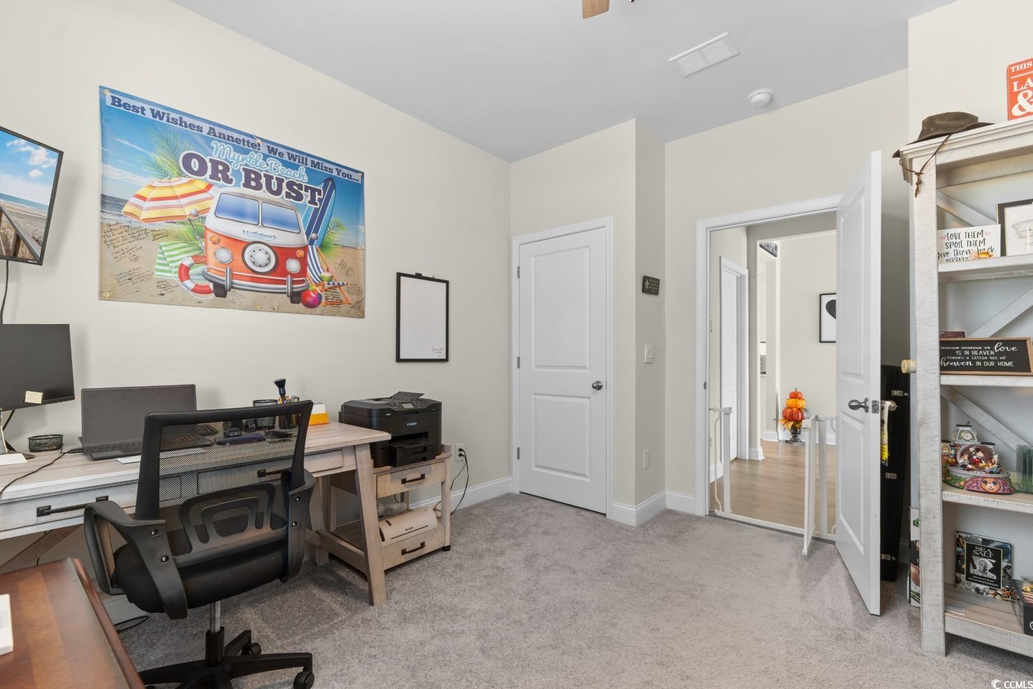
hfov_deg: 100.4
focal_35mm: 15
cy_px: 344
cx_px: 516
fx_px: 430
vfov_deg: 77.3
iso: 100
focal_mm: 10
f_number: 4.5
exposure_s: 1
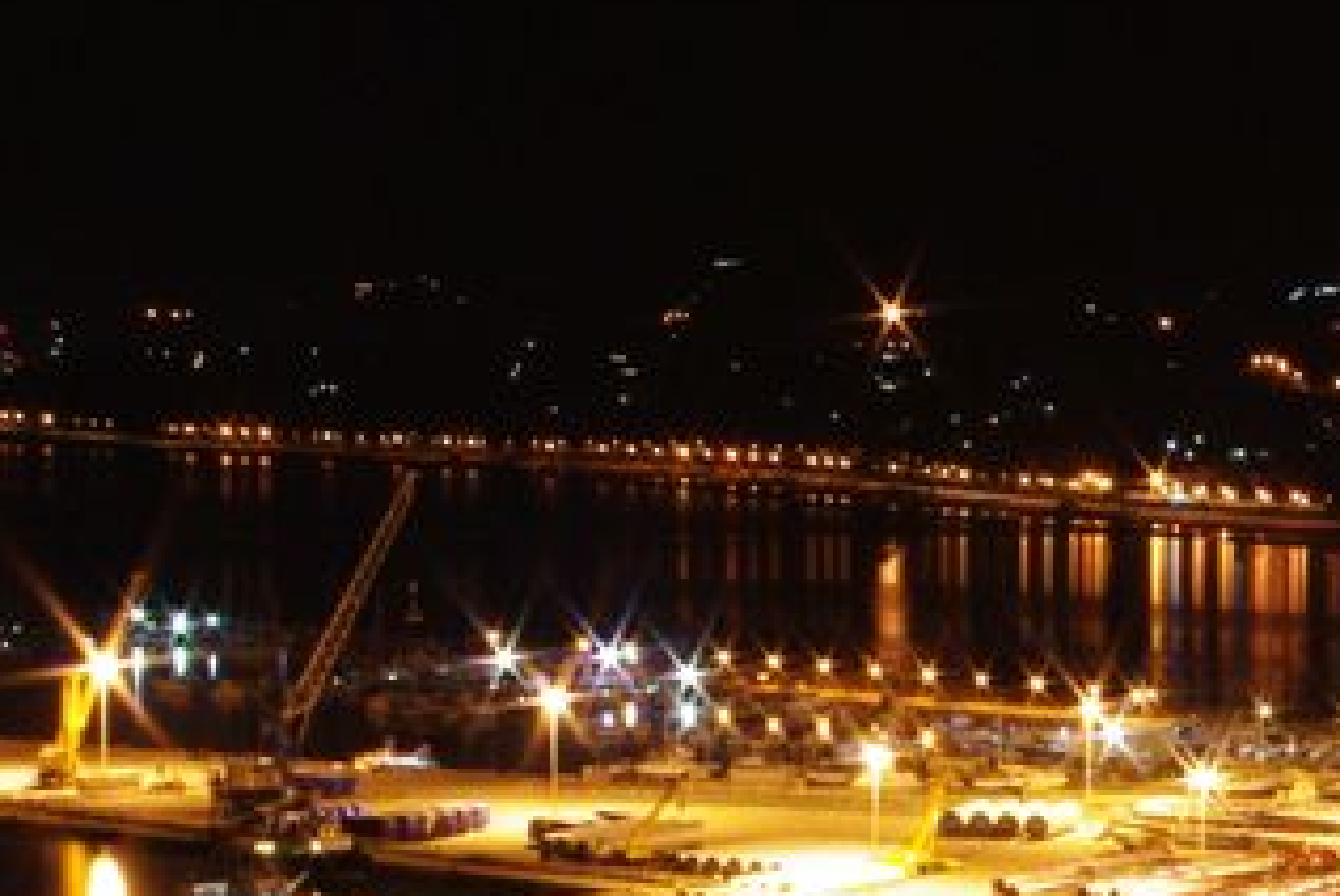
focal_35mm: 100
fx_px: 3726
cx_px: 1471
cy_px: 776
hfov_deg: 19.5
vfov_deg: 13.6
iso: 400
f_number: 27
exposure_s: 30
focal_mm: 21.25
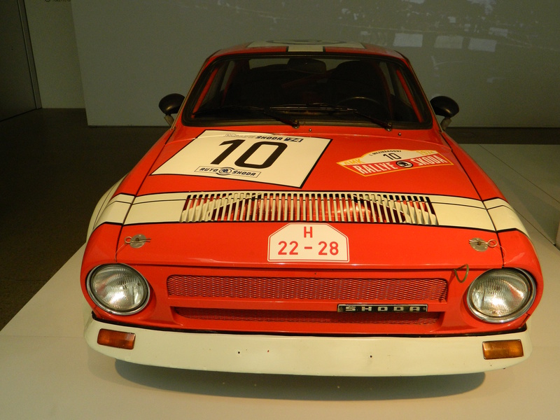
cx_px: 280
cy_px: 210
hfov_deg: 58.4
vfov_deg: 45.4
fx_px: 502
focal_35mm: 31
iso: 250
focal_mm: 5.6
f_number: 3.2
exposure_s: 1/320
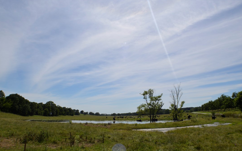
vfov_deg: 37.3
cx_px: 120
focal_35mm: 34
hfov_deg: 56.7
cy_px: 75
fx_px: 224
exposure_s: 1/400
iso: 100
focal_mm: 22
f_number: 10
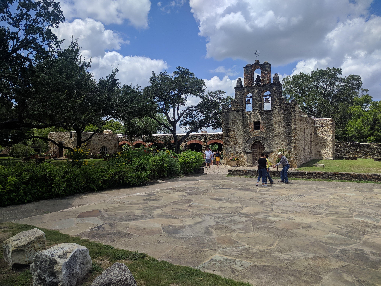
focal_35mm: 26
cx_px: 190
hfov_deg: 67.3
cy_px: 143
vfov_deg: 53.1
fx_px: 286
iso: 62
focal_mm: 4.67
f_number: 2
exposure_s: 1/3509
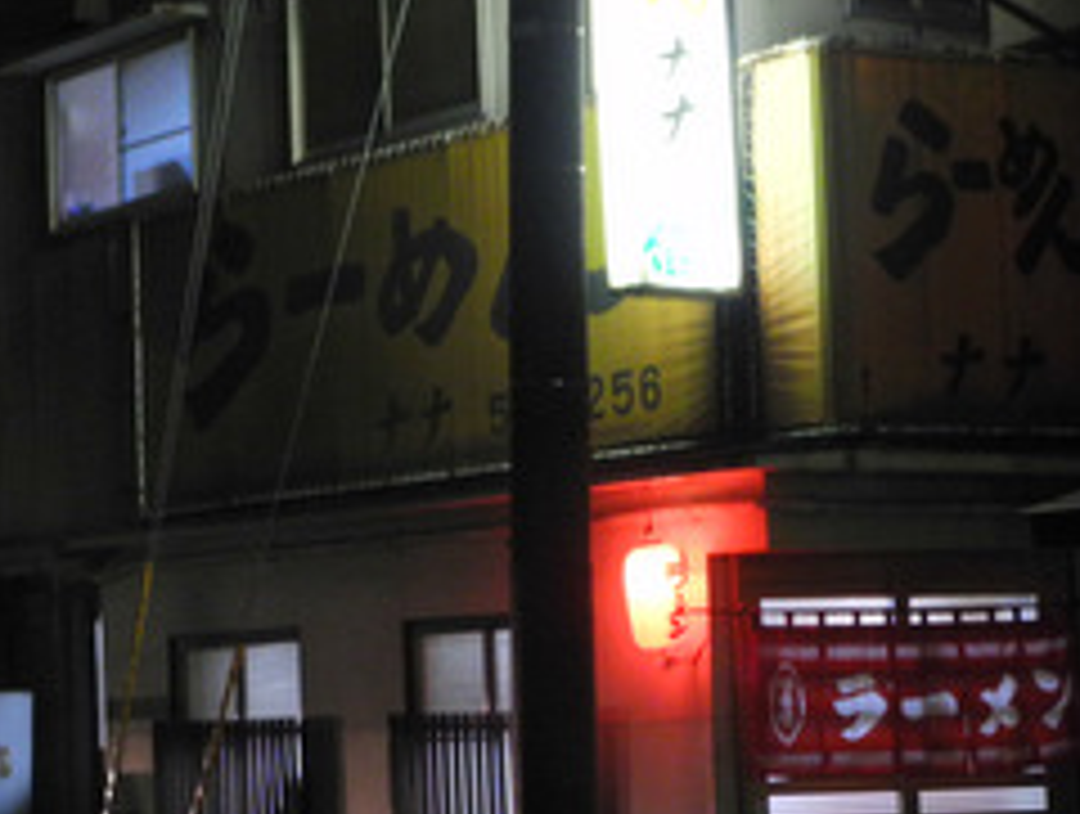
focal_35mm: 100
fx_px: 3126
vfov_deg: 14.8
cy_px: 331
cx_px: 166
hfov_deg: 19.3
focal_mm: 10.7
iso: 400
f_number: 3.5
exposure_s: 1/6.3
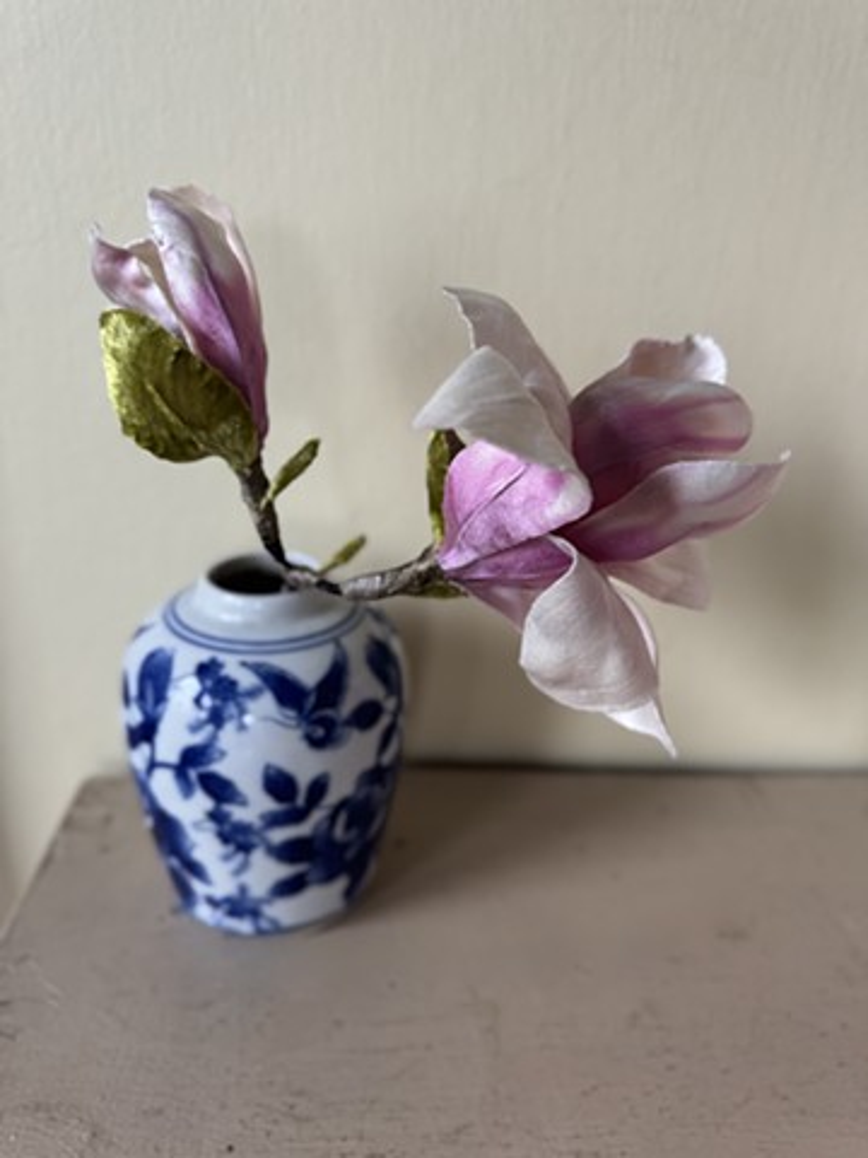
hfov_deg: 56.8
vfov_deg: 71.6
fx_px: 802
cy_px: 579
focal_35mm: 24
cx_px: 434
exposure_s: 1/60
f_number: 1.8
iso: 250
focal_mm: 6.8
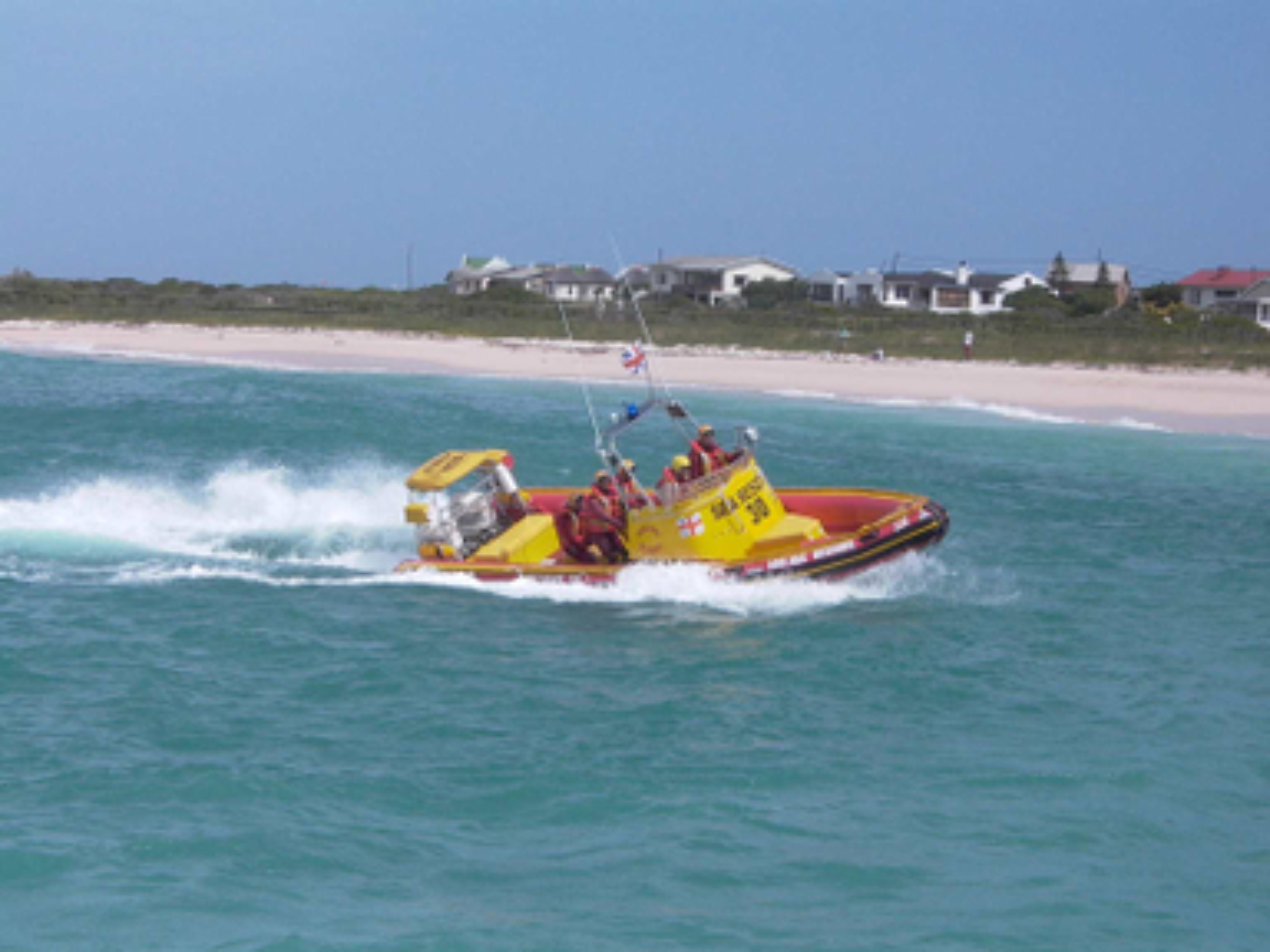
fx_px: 3485
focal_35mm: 95
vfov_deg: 15.6
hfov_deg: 20.7
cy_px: 476
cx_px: 635
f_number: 7.78
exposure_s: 1/979
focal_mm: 20.32
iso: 100
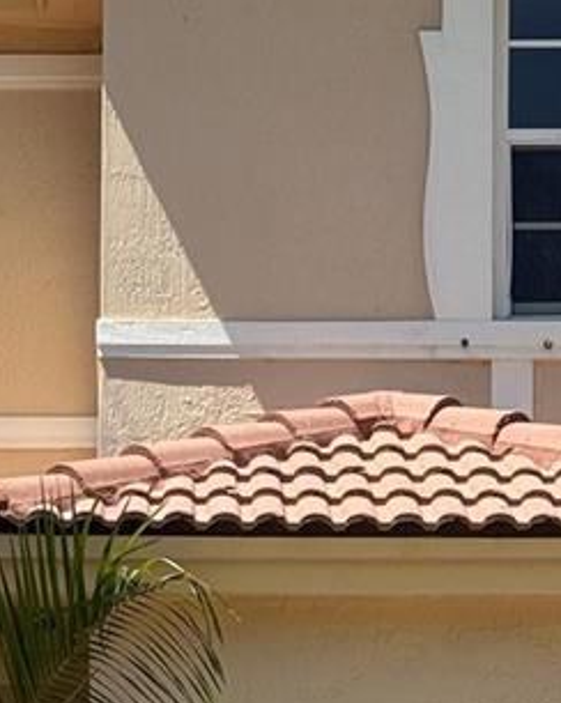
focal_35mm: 184
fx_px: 3826
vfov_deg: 10.3
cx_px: 133
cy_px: 956
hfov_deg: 8.4
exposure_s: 1/3378
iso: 64
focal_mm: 6.76
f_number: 1.78
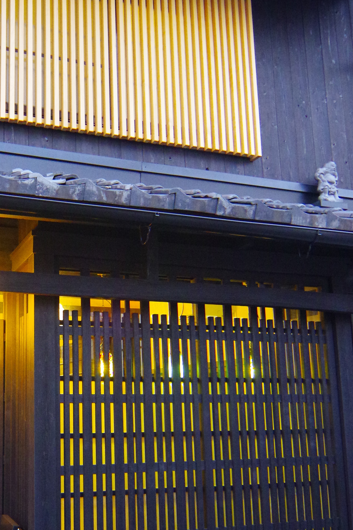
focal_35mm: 35
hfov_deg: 35.7
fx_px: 516
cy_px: 320
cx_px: 40
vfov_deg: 54.1
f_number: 4
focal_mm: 12
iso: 3200
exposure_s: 1/30
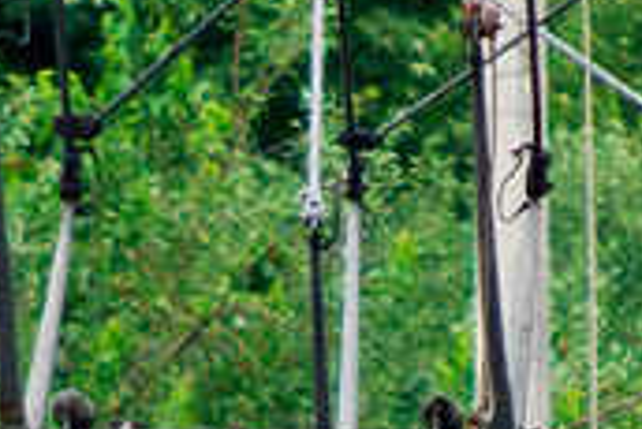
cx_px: 149
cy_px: 479
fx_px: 39194
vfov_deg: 0.6
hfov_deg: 0.9
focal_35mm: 2196
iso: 160
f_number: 5.6
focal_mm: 210
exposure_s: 1/320
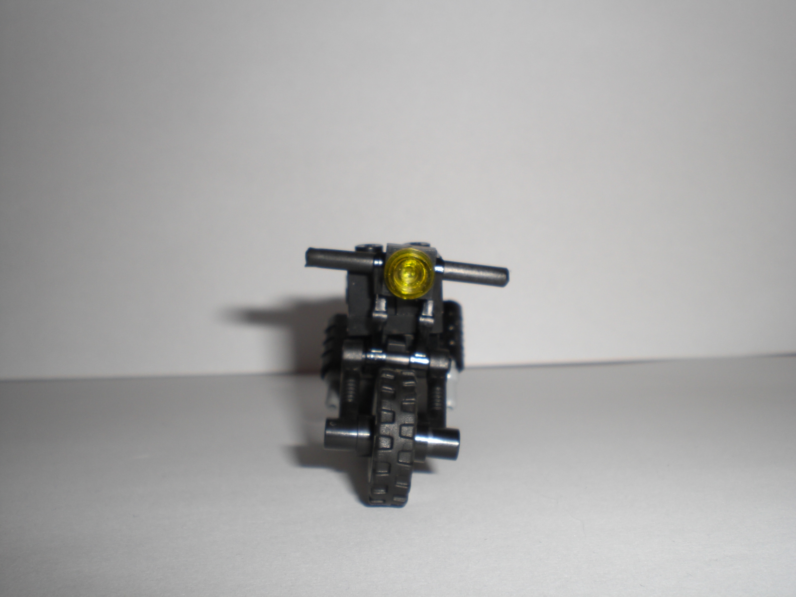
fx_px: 874
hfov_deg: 49.0
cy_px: 298
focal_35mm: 38
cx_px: 398
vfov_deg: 37.7
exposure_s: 1/60
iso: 50
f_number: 4.4
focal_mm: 6.3
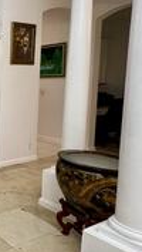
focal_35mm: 32
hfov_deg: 22.7
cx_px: -108
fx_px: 213
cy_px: 97
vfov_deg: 60.3
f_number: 1.8
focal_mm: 1.57
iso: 200
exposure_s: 1/120
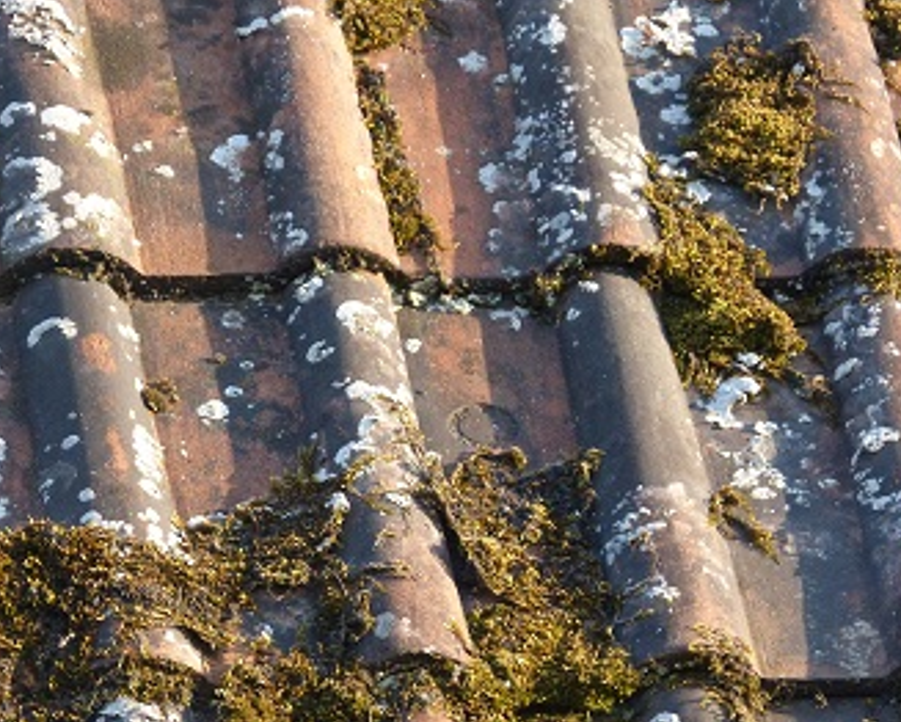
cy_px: 448
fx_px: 16116
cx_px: 292
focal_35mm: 604
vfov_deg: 2.6
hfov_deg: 3.2
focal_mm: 72.8
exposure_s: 1/400
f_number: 4.2
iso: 500
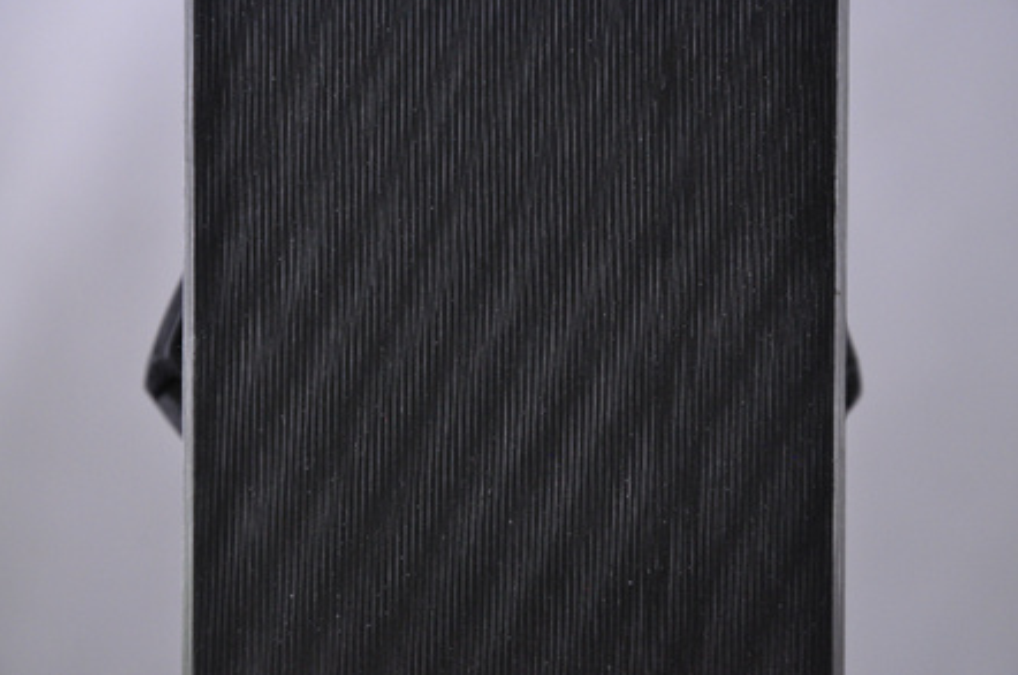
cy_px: 335
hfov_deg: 12.8
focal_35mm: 161
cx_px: 511
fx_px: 4531
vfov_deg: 8.5
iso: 3200
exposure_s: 1/125
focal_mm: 105
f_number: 9.5
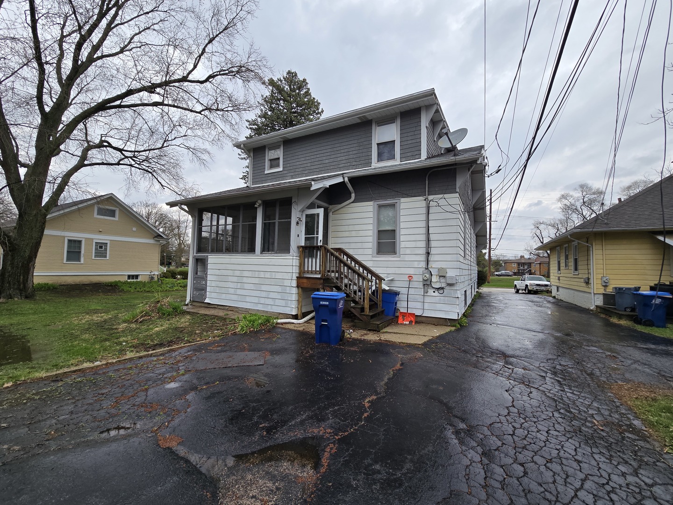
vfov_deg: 89.9
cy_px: 252
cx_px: 336
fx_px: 253
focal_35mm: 13
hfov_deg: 106.2
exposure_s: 1/705
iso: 50
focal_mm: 2.2
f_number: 2.2
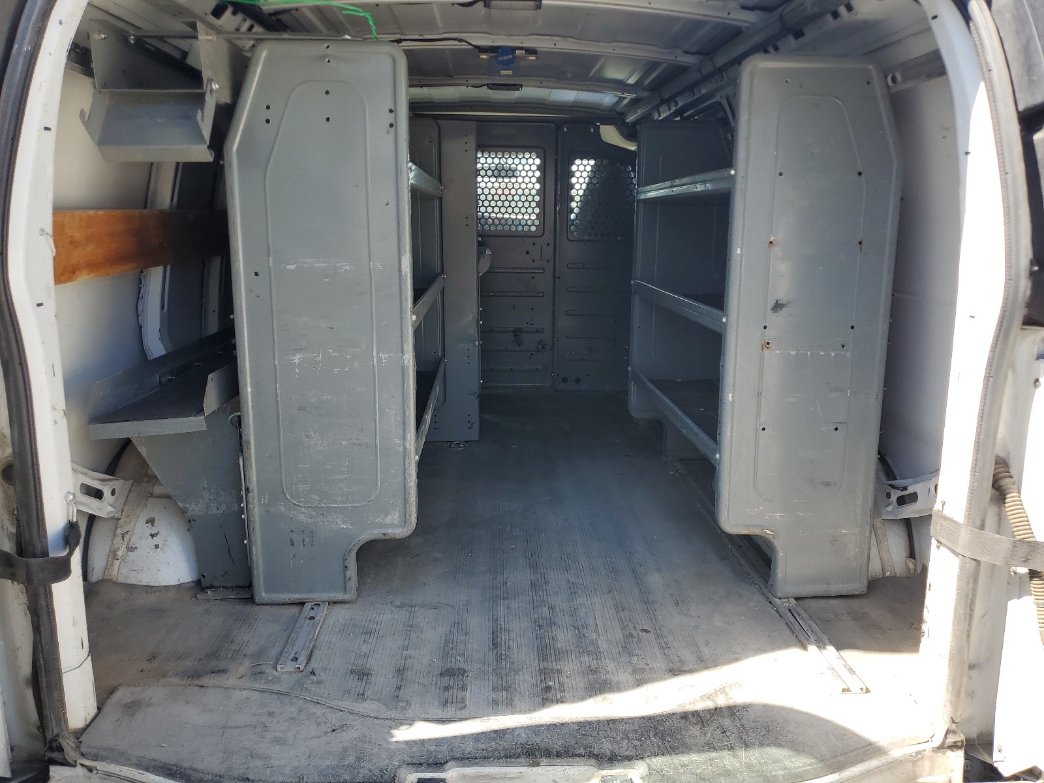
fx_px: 784
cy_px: 392
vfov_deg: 53.1
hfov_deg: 67.3
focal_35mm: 26
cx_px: 522
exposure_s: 1/556
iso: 50
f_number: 1.5
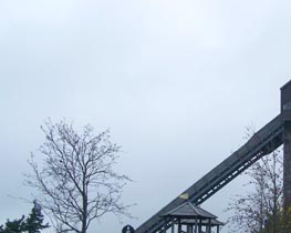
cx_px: 217
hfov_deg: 30.9
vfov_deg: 25.2
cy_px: 160
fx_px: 516
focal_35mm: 60
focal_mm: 6.3
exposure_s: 1/250
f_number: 4
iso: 64
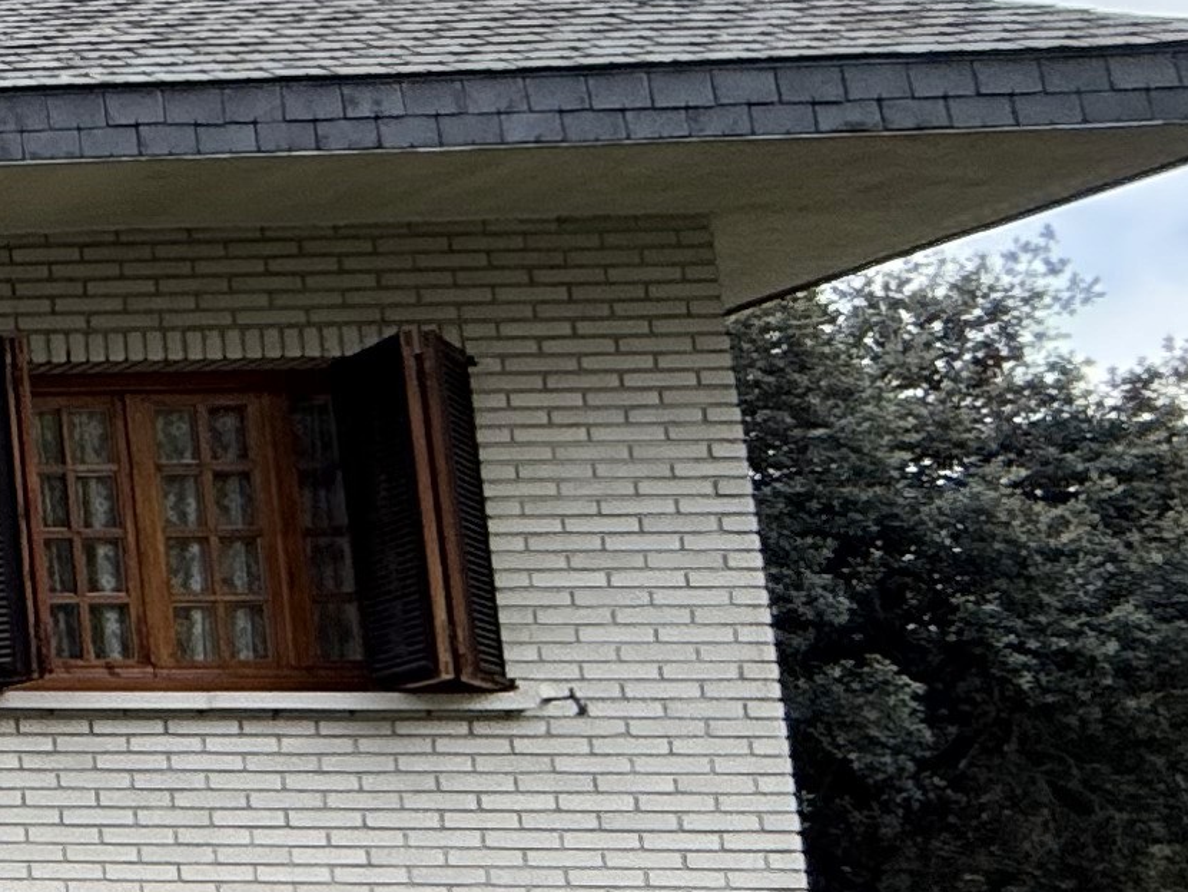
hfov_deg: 16.3
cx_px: -1501
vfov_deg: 21.6
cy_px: 566
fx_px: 2334
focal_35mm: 68
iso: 64
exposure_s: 1/607
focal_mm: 2.22
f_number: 2.2
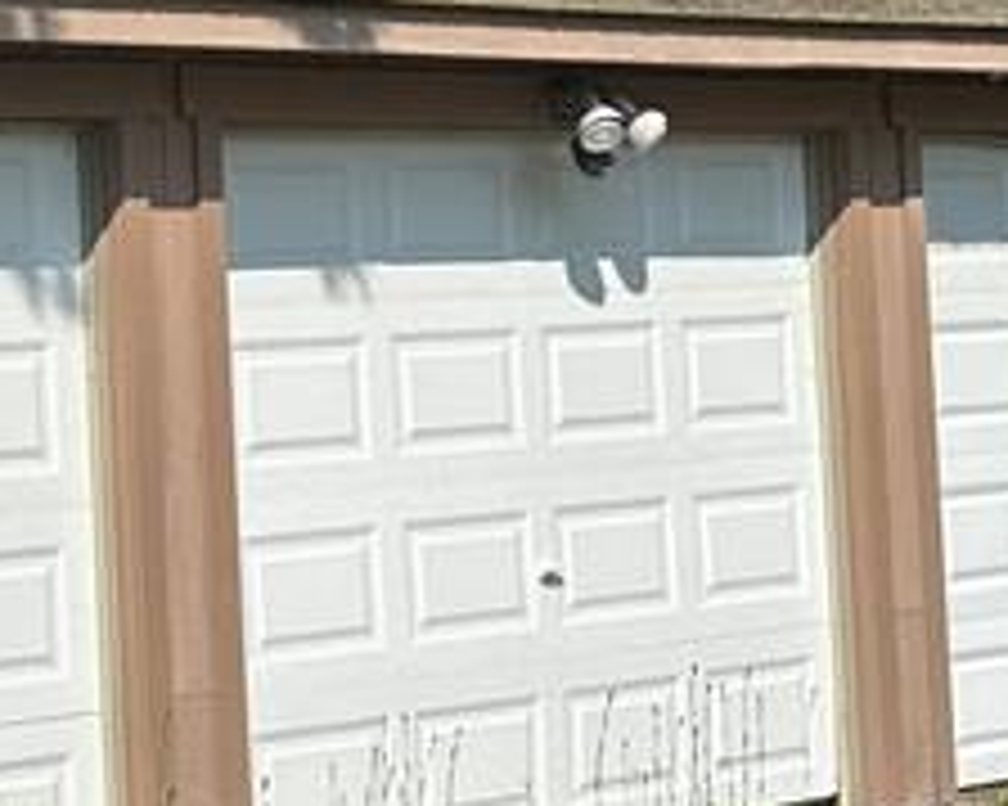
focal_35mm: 107
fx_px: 3191
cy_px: 243
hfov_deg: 16.9
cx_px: -302
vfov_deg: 14.4
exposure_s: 1/5263
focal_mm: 6.86
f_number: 1.78
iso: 80
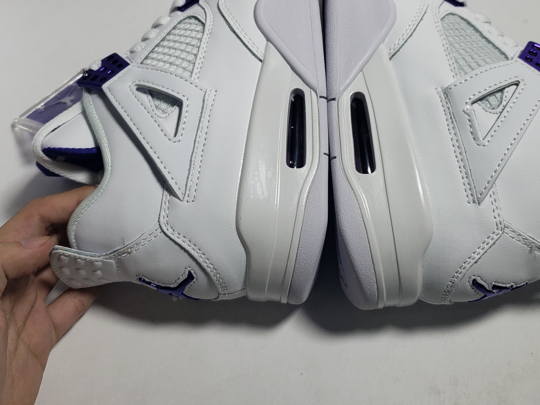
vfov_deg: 34.3
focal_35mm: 41
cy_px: 93
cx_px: 272
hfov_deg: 45.8
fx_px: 640
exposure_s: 1/809
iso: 50
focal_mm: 4.3
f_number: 1.5
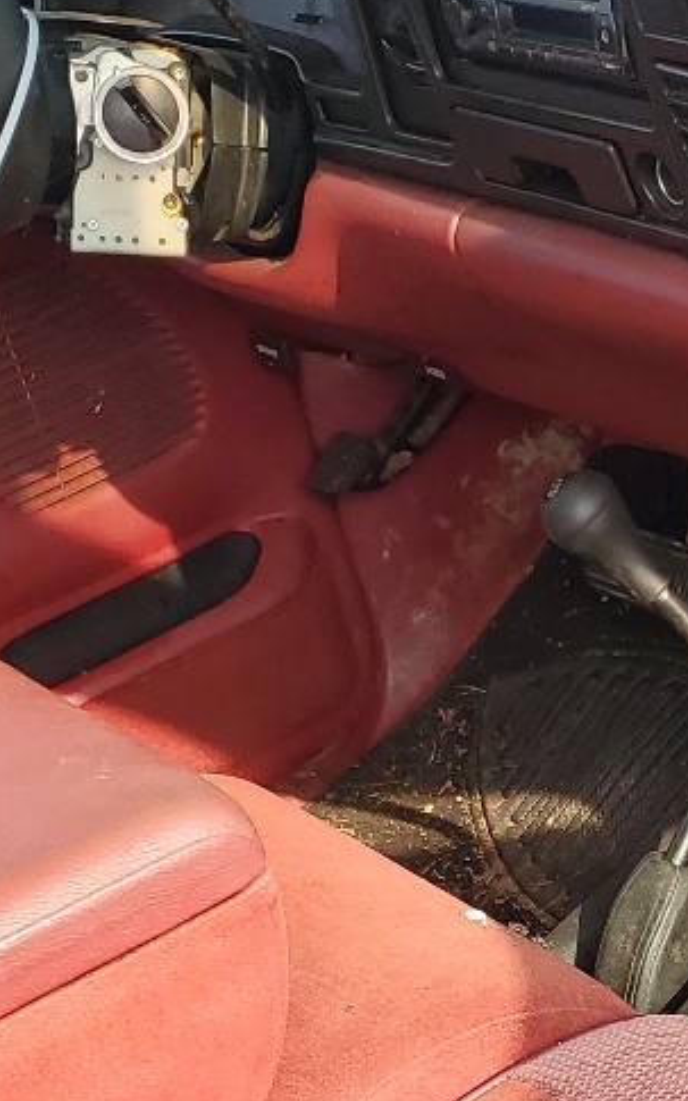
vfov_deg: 22.3
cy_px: 983
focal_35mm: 91
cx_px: 849
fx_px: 2731
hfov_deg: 13.9
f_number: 1.5
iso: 50
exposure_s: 1/526
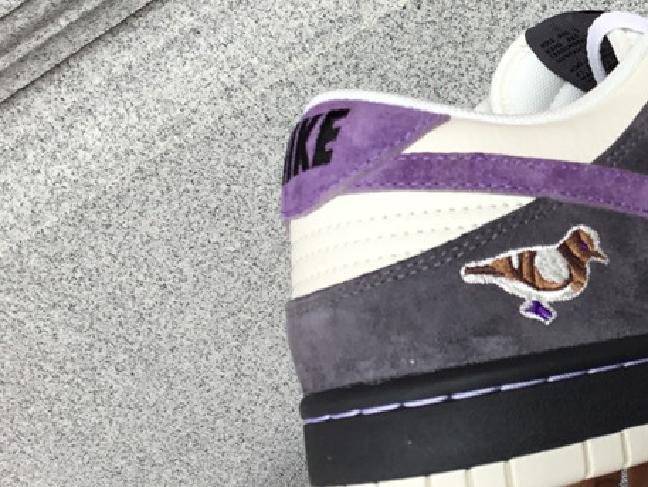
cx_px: 630
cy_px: 187
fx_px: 1142
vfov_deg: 24.0
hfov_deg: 29.8
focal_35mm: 61
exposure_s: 1/100
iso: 32
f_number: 2.4
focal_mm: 3.3
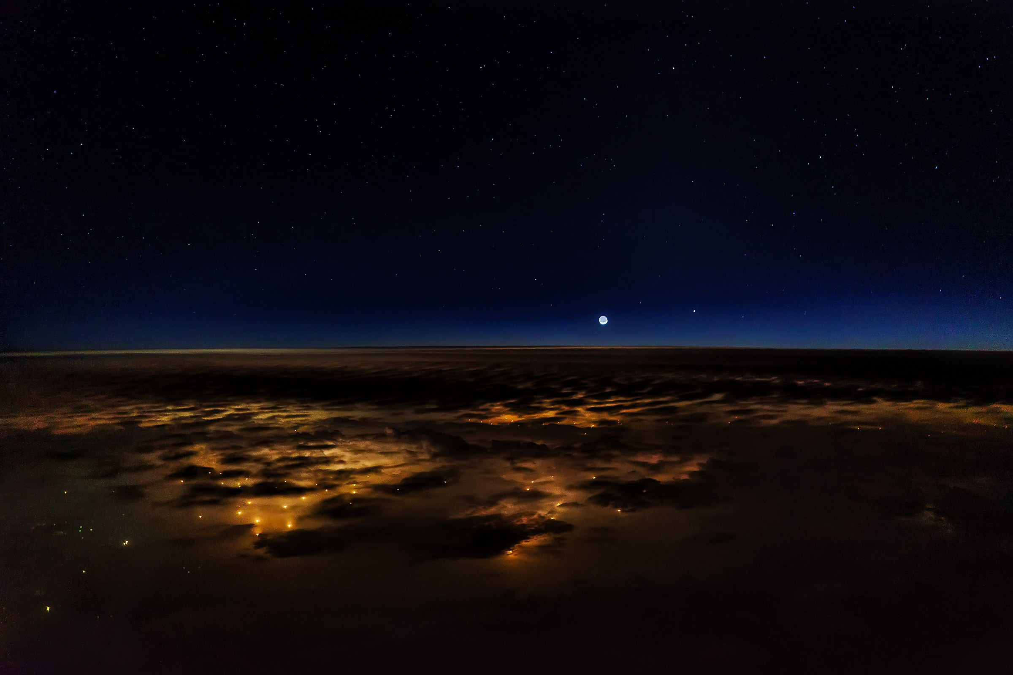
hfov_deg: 65.5
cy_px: 338
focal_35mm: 28
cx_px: 506
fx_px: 788
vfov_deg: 46.4
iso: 6400
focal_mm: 28
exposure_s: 1/3
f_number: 2
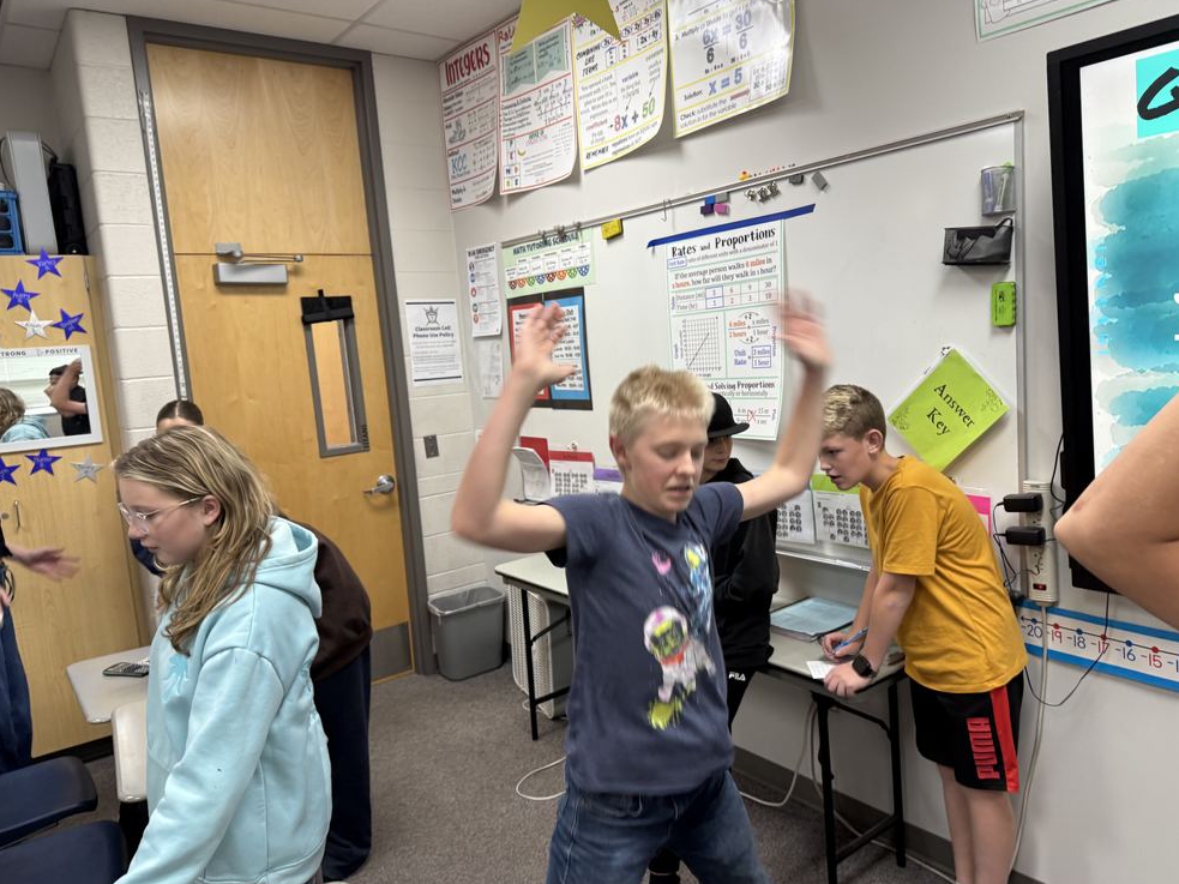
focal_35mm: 25
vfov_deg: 54.9
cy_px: 453
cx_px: 609
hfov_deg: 69.4
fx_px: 851
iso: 125
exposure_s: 1/60
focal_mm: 6.76
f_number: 1.78
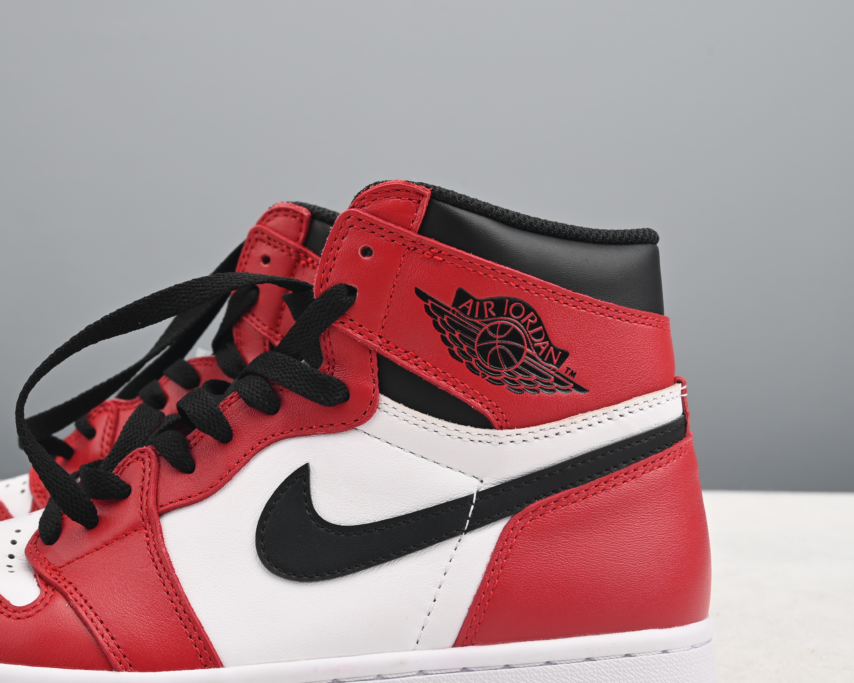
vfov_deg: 26.2
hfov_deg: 32.2
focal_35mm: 58
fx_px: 1466
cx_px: 282
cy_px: 416
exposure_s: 1/200
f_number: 11
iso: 100
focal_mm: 39
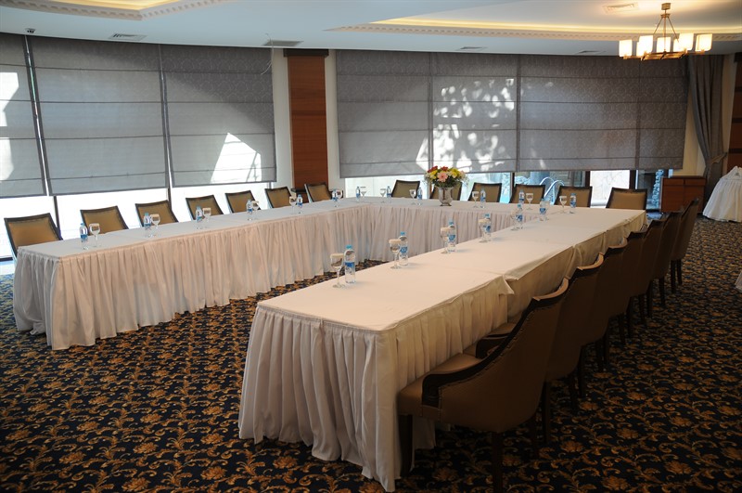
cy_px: 246
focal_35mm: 27
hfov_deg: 67.5
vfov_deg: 47.8
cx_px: 371
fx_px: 556
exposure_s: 1/8
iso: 200
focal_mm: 18
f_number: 3.5
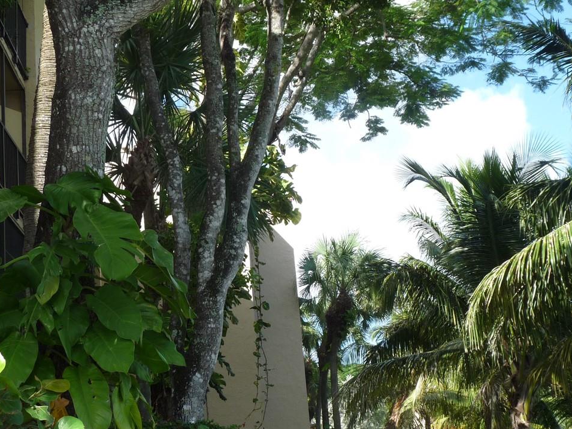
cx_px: 293
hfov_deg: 31.2
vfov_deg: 23.6
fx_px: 1024
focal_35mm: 62
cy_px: 177
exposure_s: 1/250
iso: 100
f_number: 5
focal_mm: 6.6
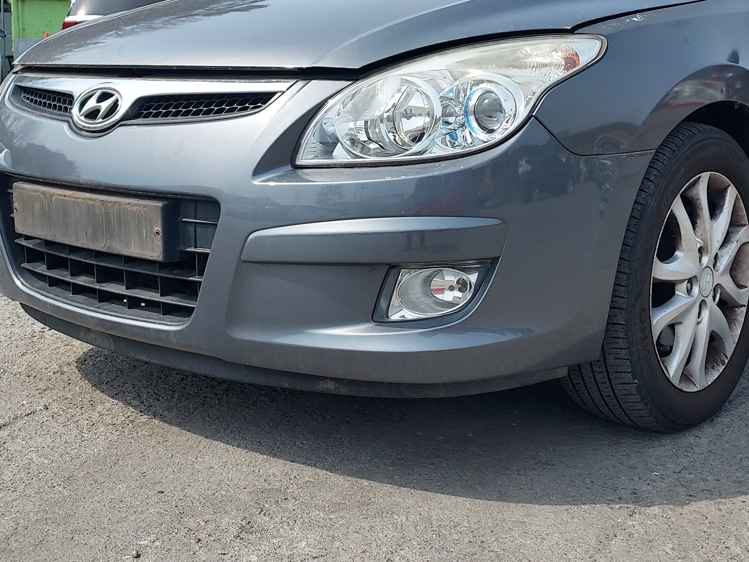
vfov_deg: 31.2
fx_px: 995
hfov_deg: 41.1
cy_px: 182
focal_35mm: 46
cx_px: 437
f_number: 1.8
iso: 40
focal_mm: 4.6
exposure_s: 1/868
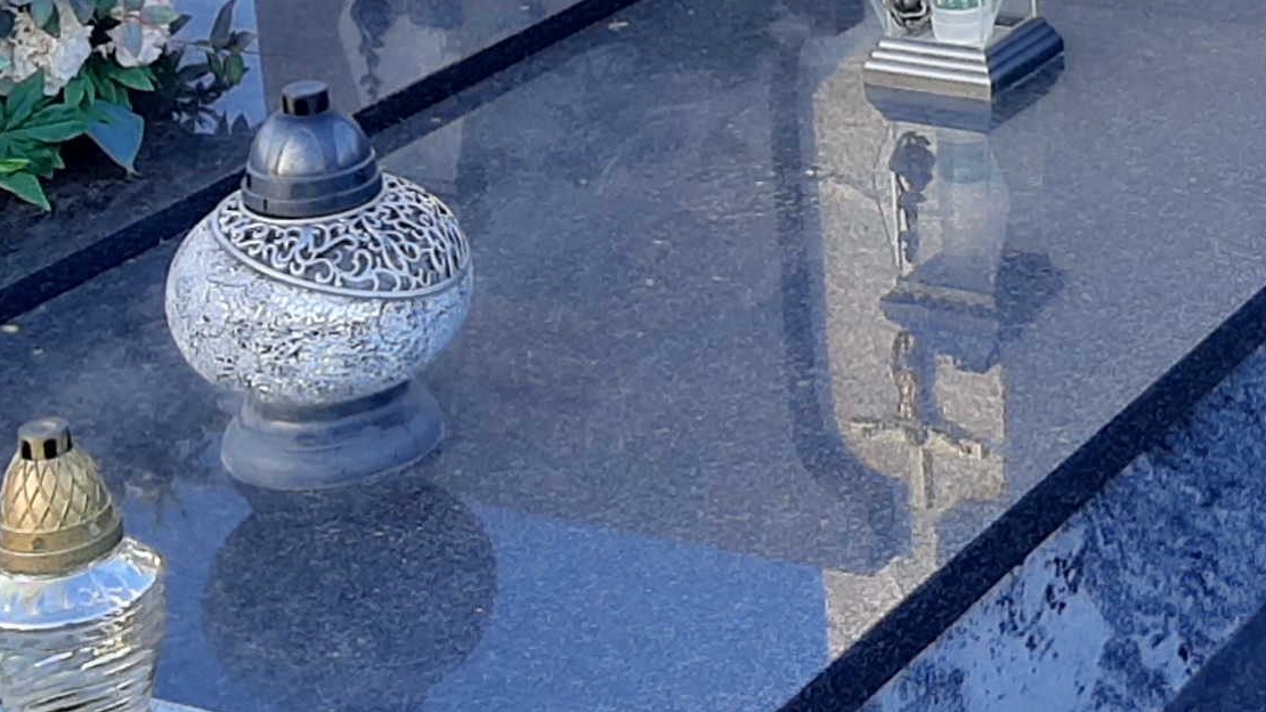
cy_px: -241
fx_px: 3558
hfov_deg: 19.6
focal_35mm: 106
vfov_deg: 11.1
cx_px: 1274
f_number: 1.7
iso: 40
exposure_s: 1/284
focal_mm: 3.93
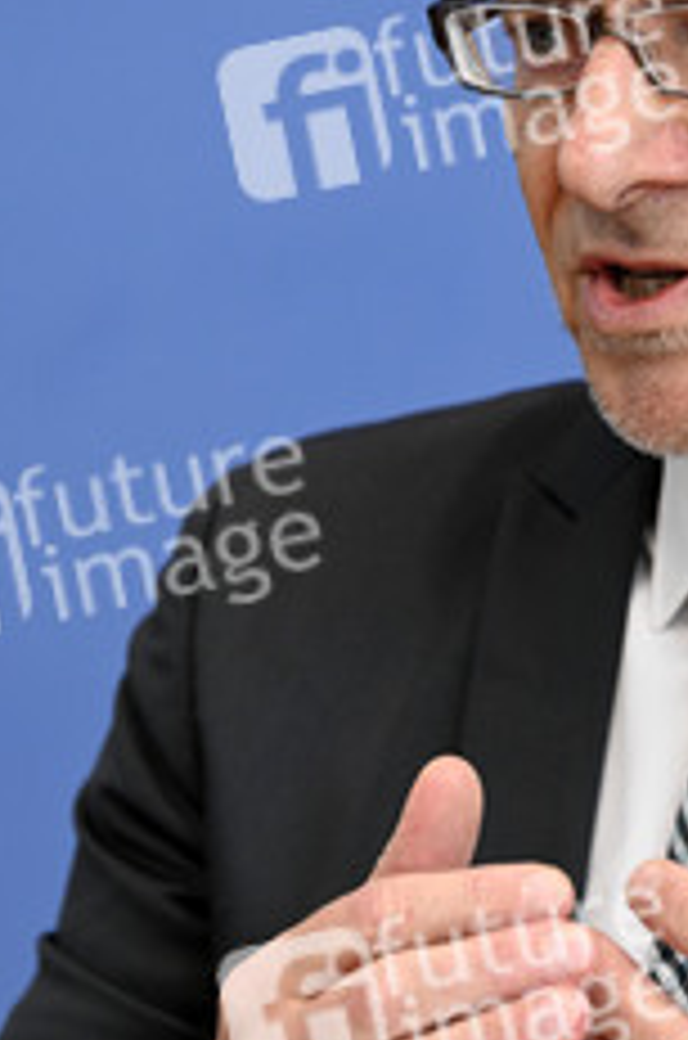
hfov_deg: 4.3
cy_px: 320
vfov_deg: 6.4
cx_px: 580
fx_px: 9243
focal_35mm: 321
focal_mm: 185
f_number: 5.6
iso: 3200
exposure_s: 1/640
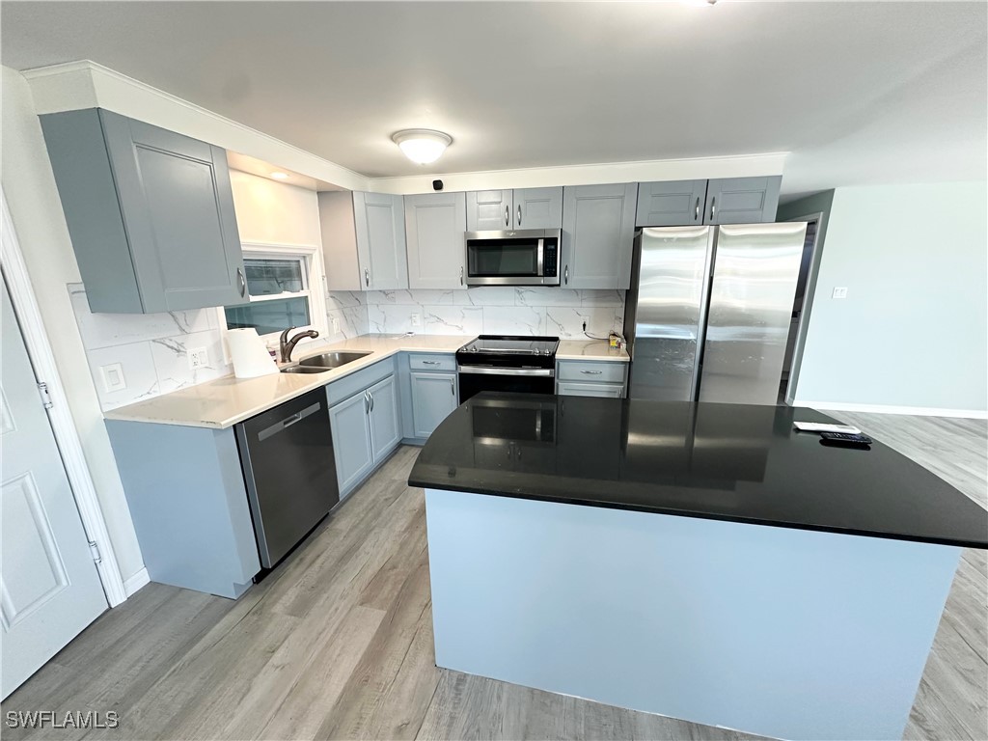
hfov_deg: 102.1
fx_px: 400
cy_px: 370
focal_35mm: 14
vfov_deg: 85.7
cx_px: 494
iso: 200
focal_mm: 2.22
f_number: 2.2
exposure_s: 1/120
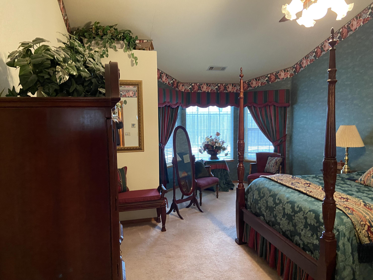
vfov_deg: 53.1
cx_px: 186
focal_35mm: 26
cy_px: 140
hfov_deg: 67.3
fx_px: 280
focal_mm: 4.25
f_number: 1.8
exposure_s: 1/30
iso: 640
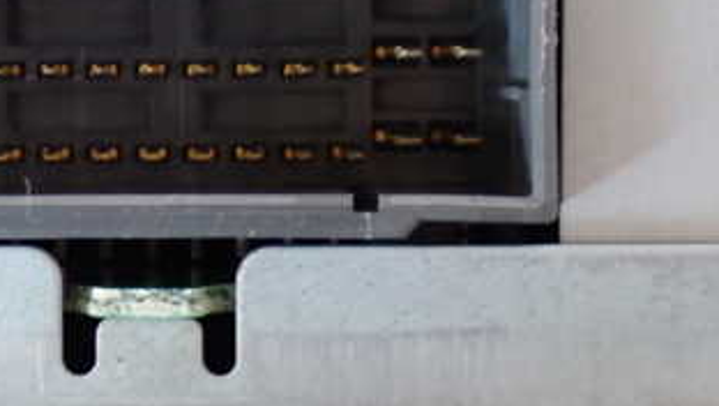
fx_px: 2156
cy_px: 85
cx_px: 127
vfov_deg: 10.7
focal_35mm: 113
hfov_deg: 18.7
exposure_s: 1/15
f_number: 3.3
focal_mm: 9.65
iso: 800
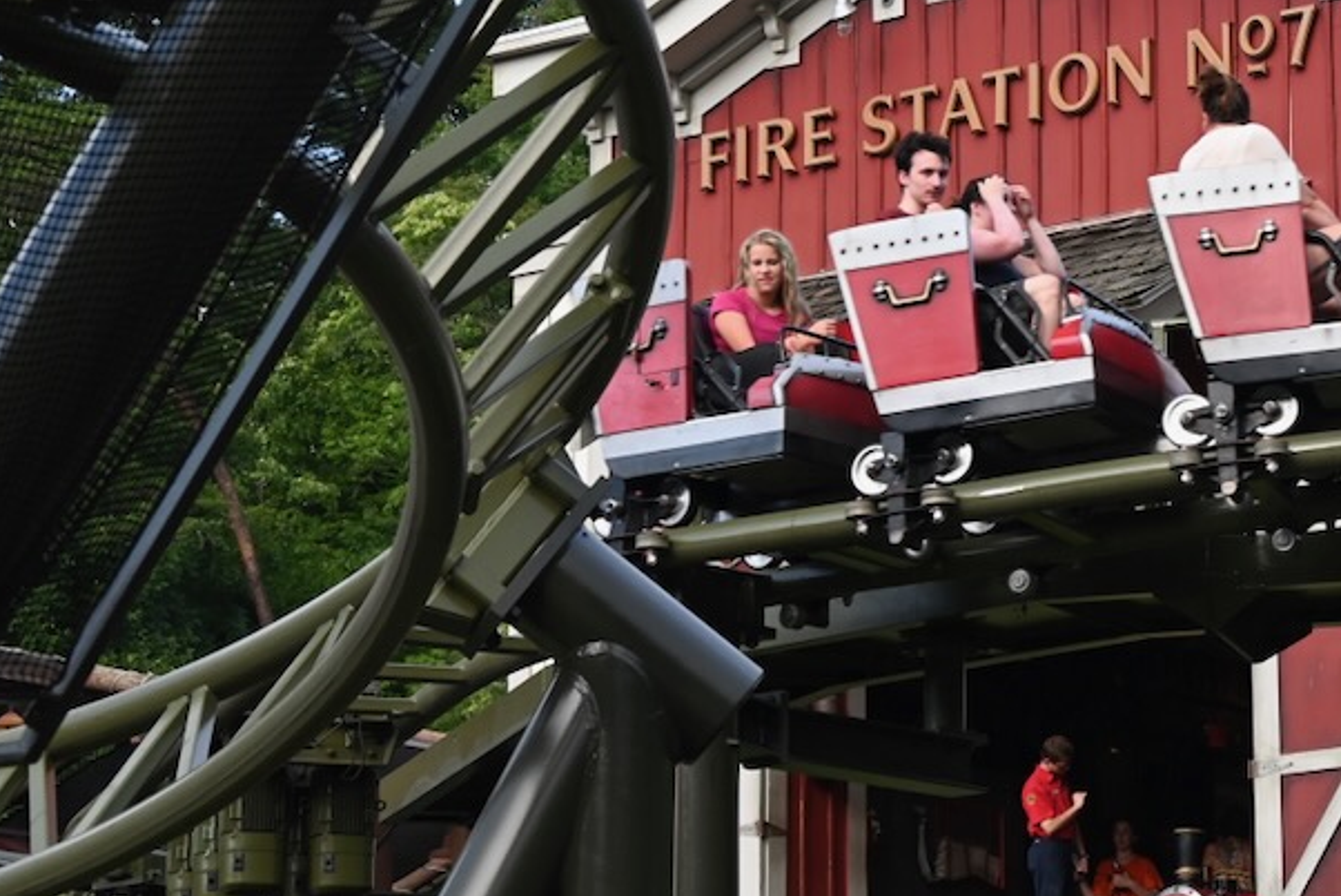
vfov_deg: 9.0
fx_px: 5702
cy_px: 220
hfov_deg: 13.2
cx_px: 1379
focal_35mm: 153
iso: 400
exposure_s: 1/160
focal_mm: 72
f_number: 6
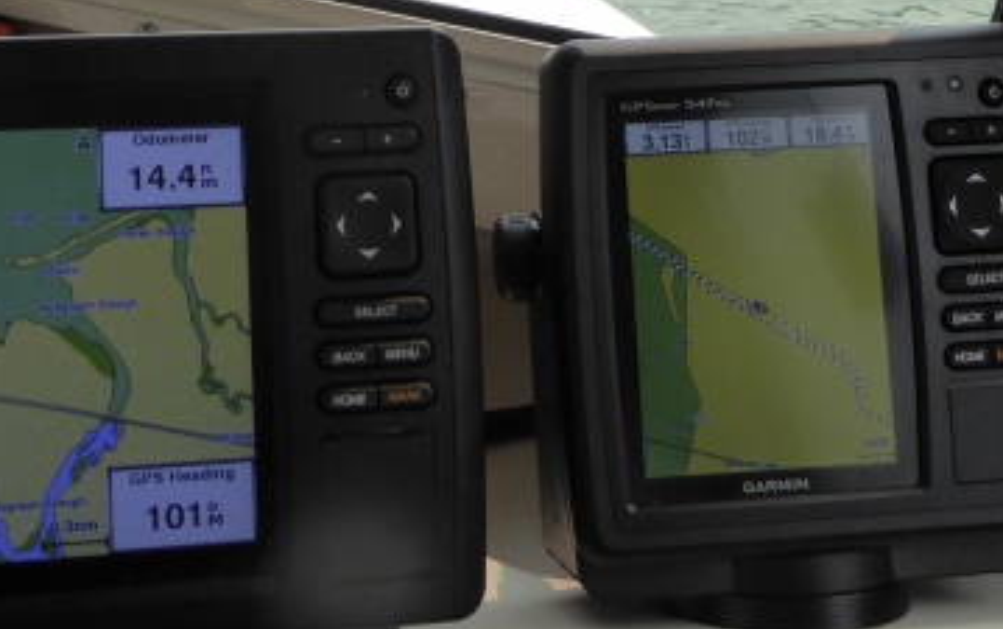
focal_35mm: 59
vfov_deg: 21.3
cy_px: -3
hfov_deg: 34.0
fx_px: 1614
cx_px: 296
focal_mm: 4.3
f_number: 3.3
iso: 160
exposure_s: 1/640
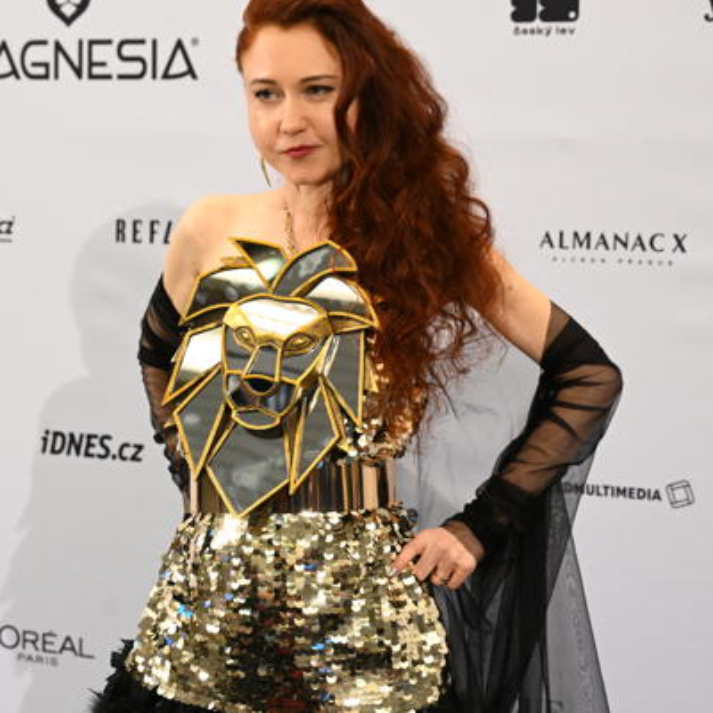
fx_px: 2051
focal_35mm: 88
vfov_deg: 19.7
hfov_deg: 19.7
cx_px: 294
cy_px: 355
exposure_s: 1/200
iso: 3200
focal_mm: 60
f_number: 5
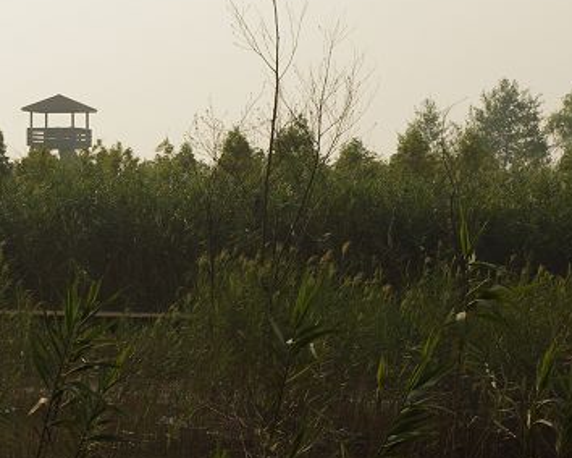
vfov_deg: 10.1
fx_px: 2572
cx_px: 61
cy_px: 144
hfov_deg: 12.6
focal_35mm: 152
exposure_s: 1/500
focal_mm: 55
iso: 200
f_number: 9.5
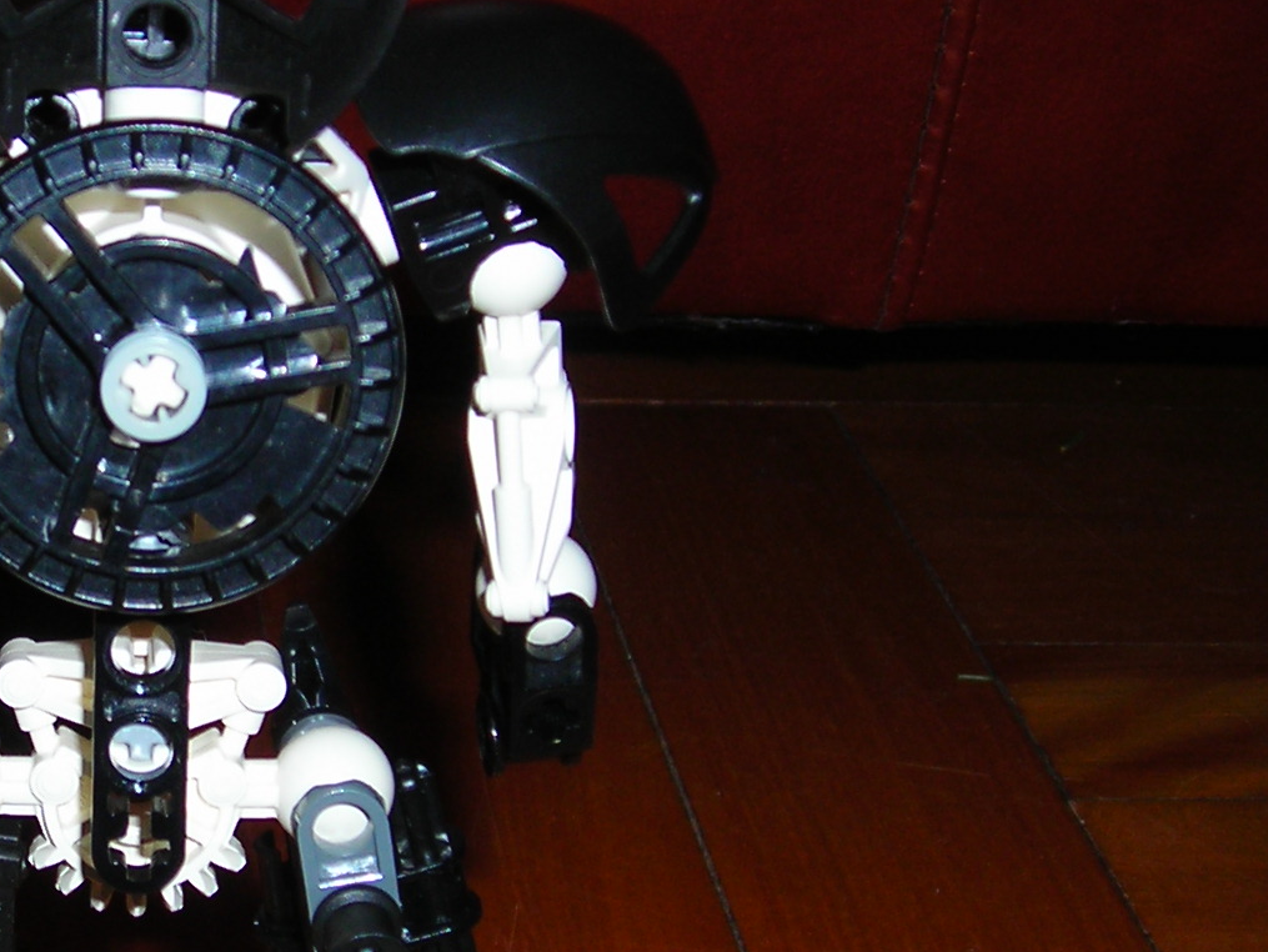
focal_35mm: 97
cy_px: 631
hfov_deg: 20.0
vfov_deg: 15.2
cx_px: 240
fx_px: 3554
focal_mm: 6.3
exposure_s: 1/60.1
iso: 50
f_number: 3.2
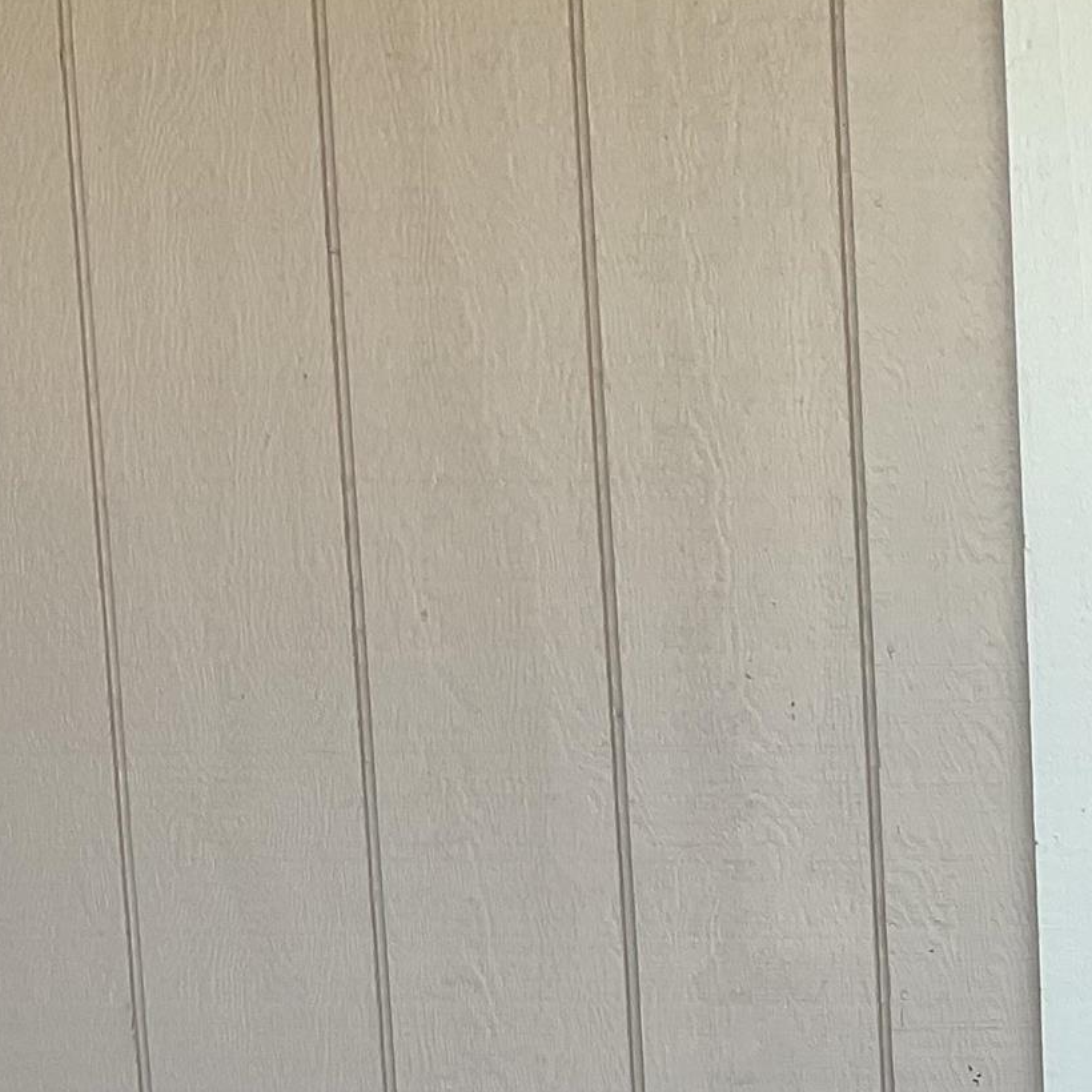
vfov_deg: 17.5
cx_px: 1689
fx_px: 3426
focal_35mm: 96
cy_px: 1221
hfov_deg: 16.4
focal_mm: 3
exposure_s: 1/122
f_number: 1.8
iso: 20
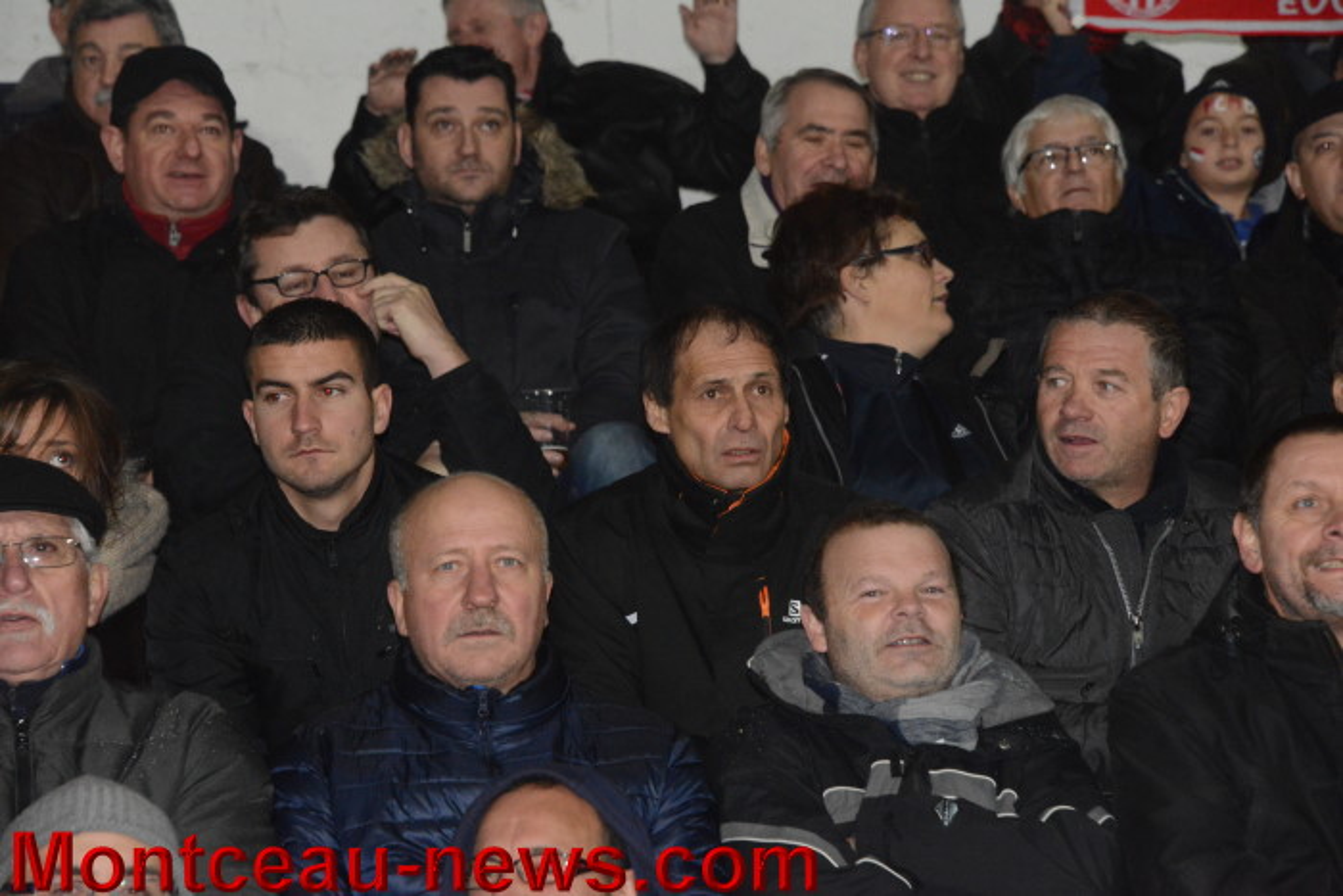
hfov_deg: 14.2
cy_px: 448
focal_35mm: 145
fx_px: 5410
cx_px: 672
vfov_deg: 9.5
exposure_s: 1/160
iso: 6400
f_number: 8
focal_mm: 145
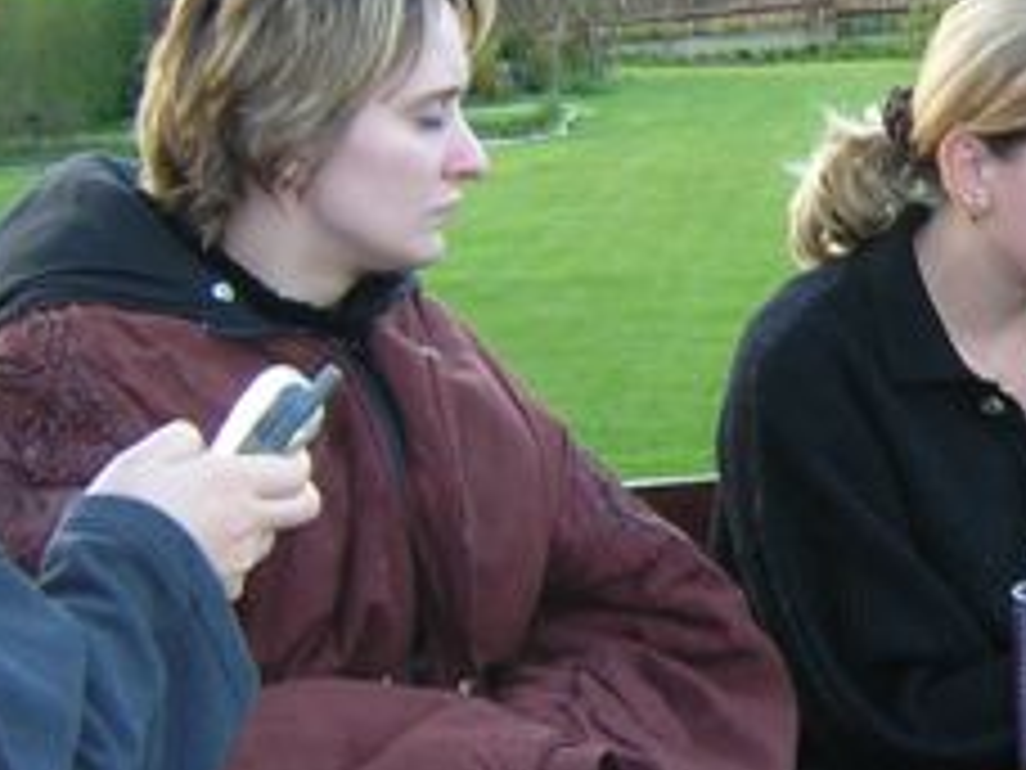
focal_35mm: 101
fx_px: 2994
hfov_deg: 18.9
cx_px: 1053
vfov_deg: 14.6
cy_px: 374
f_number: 2.6
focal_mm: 4.7
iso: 100
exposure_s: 1/30
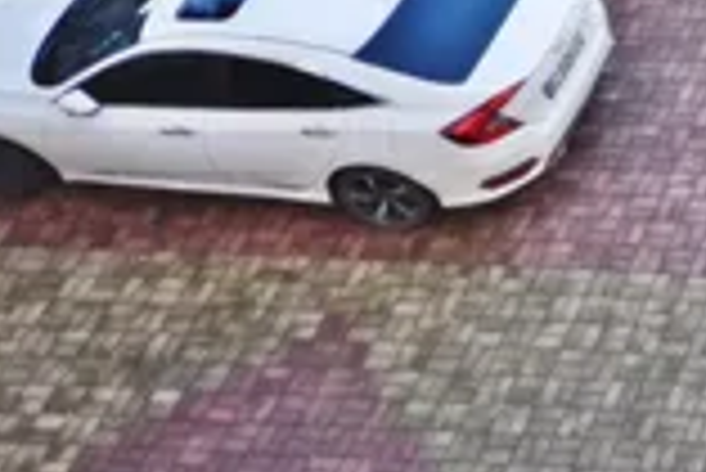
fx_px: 2389
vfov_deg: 10.0
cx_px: 1538
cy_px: -643
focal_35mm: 122
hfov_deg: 13.6
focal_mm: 15
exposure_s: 1/125
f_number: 5.6
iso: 110
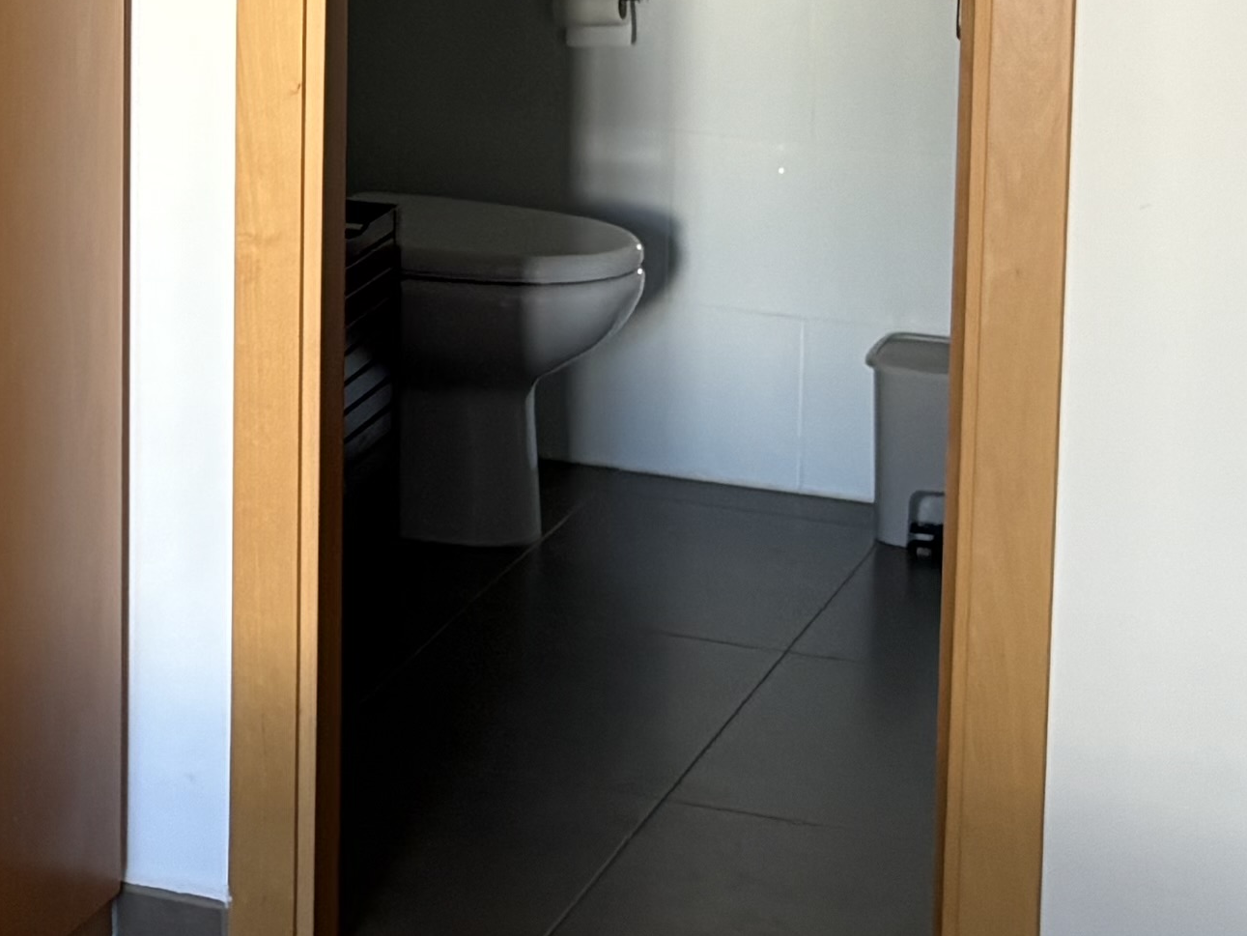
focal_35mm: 115
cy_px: -184
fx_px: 4144
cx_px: -498
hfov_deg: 16.0
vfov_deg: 12.6
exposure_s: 1/50
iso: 160
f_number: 1.6
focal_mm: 5.96
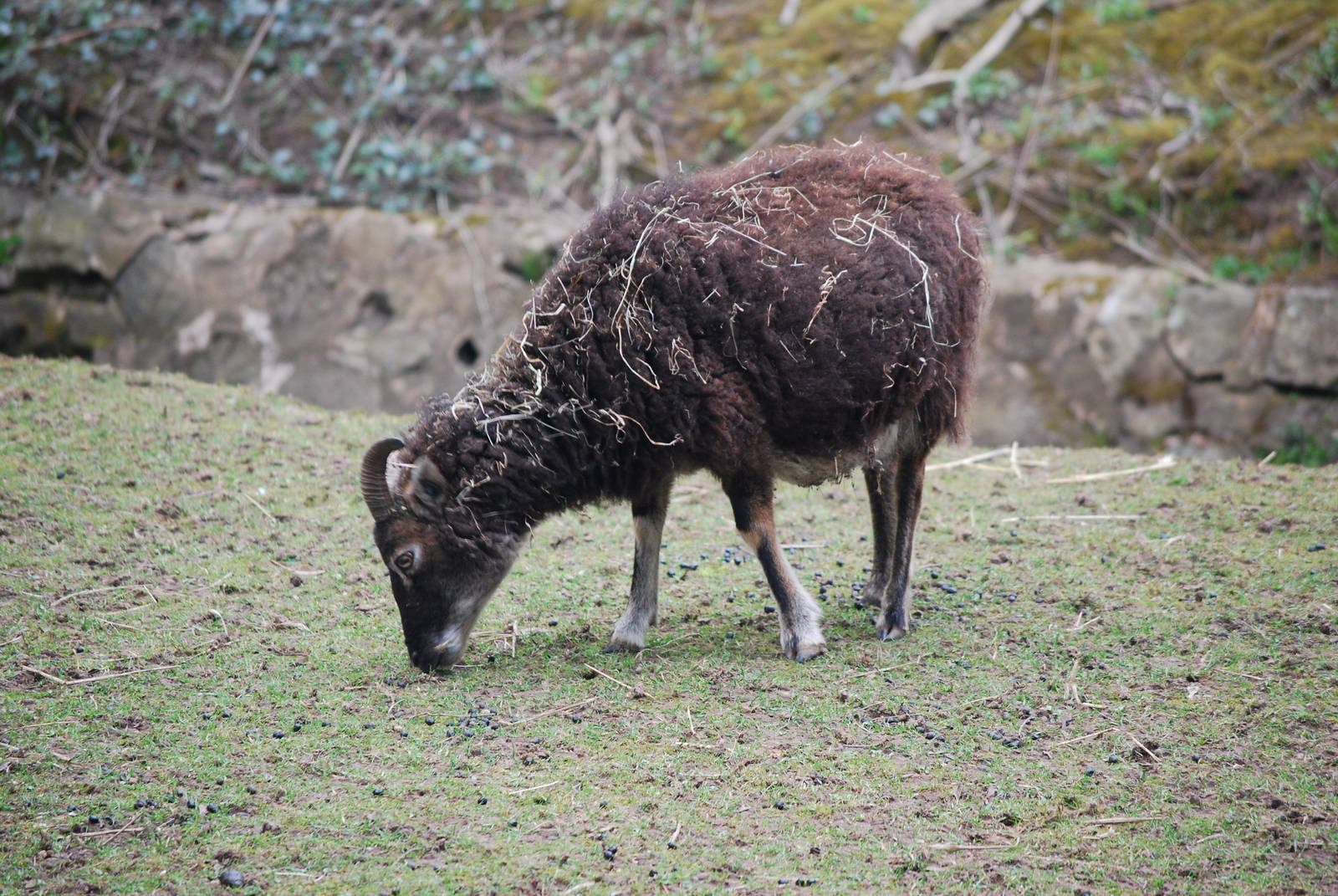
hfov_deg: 10.1
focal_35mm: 202
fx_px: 7535
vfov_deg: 6.8
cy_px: 448
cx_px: 669
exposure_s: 1/50
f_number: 5
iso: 400
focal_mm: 135
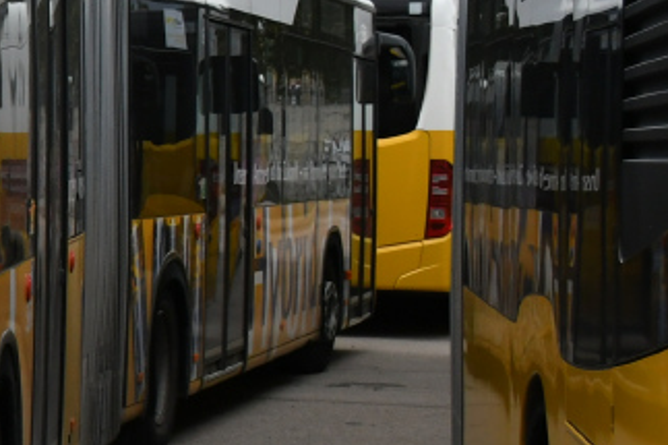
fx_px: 2541
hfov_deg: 13.3
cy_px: 129
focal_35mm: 137
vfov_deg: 10.0
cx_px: -571
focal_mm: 23
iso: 400
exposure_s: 1/1250
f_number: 4.5
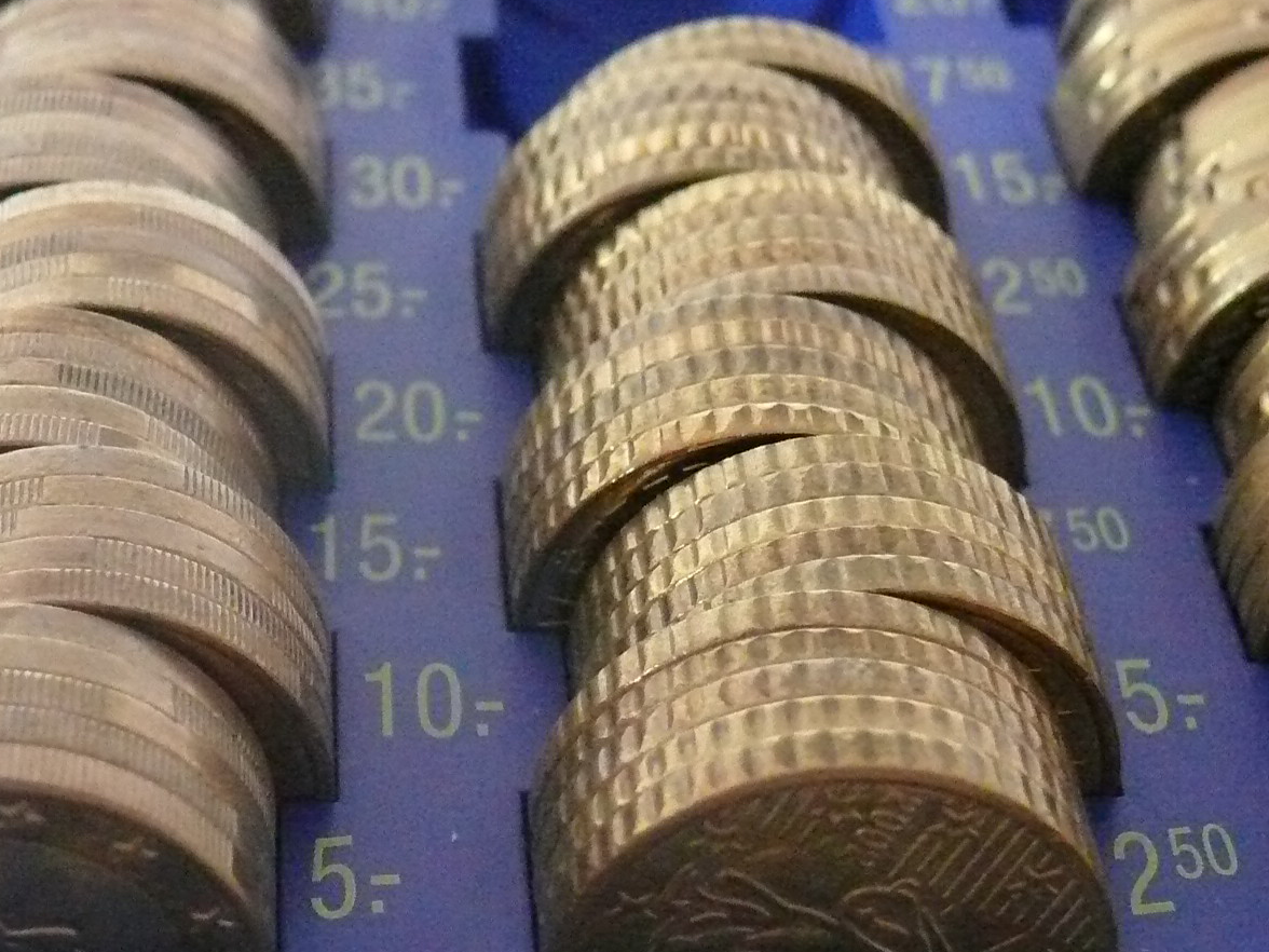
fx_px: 3593
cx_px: 458
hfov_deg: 20.0
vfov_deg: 15.1
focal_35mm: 98
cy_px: 631
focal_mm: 8.9
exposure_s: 1/25
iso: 800
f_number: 2.8
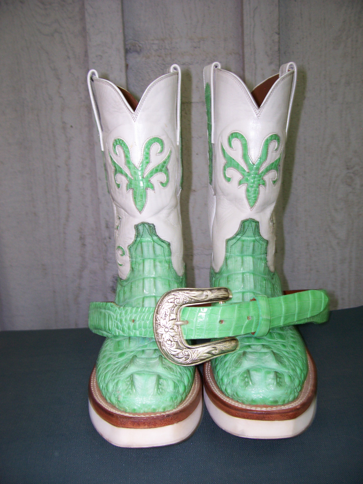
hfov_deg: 41.8
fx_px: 475
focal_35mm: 34
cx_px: 182
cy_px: 242
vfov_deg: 54.0
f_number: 2.7
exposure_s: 1/64
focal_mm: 5.6
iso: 80
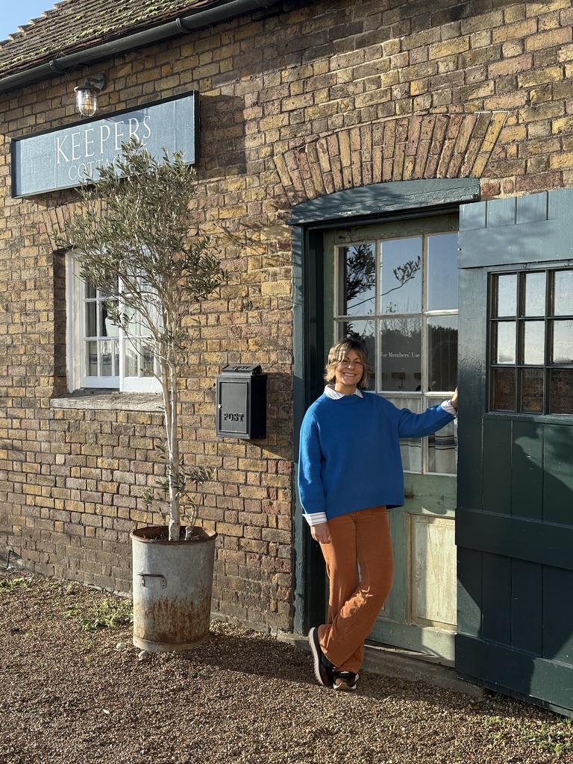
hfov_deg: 30.3
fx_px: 1059
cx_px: 286
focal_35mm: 48
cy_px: 382
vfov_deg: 39.7
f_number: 1.78
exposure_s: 1/1838
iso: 64
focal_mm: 6.76
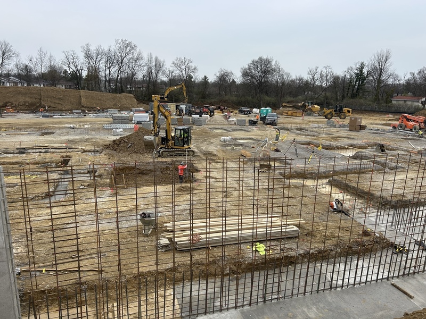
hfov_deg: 67.3
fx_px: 320
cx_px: 213
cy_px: 160
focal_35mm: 26
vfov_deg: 53.1
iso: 50
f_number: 1.5
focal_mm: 5.7
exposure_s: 1/1311
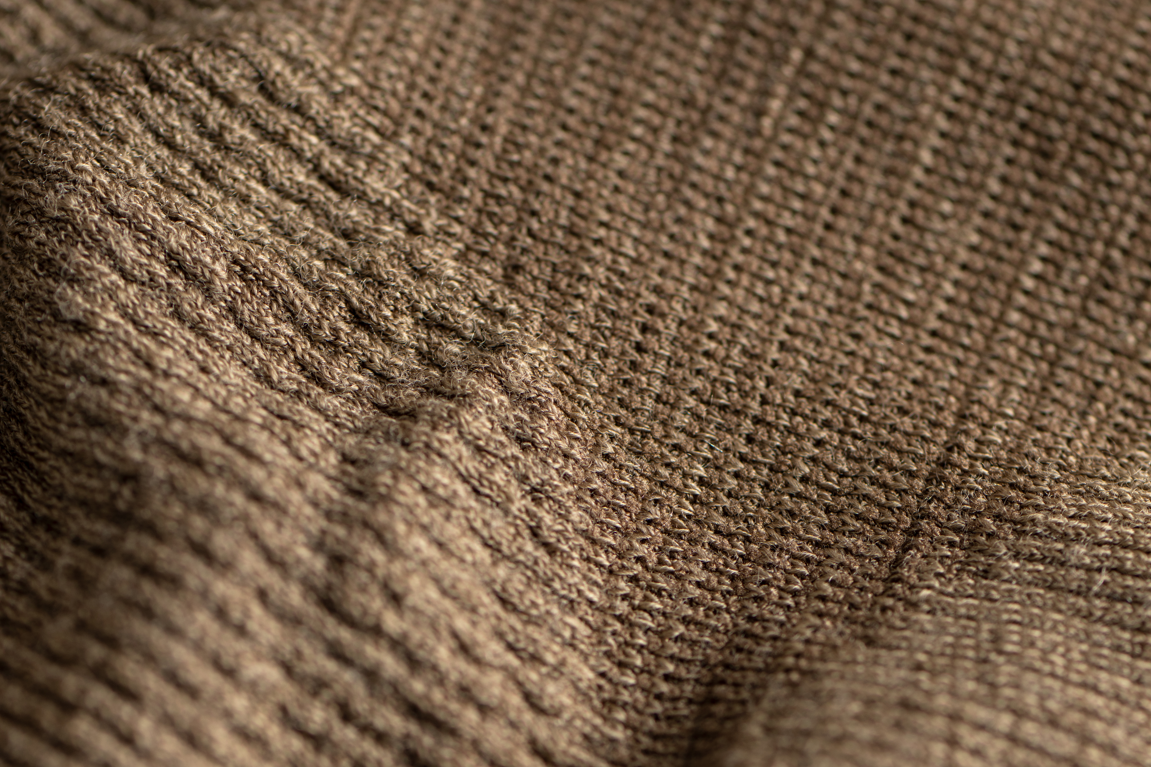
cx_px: 627
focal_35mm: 179
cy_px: 444
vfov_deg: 7.7
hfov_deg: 11.5
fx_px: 5723
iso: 100
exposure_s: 1/200
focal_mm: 105
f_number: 5.6
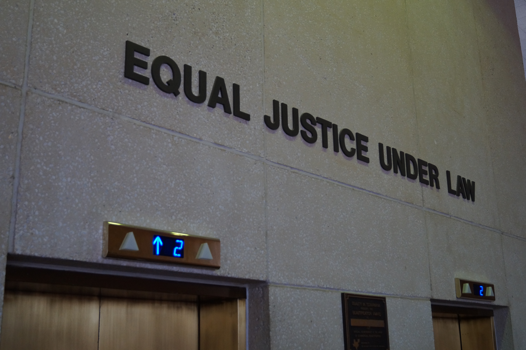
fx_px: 613
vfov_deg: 31.9
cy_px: 175
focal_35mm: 42
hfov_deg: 46.4
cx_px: 263
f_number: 4.5
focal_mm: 28
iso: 1000
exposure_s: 1/160
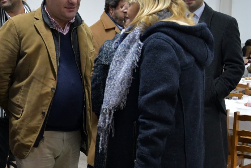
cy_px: 74
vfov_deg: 19.5
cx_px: 5
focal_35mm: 70
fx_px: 488
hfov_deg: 27.3
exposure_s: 1/80
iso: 1600
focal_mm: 20
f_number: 3.2
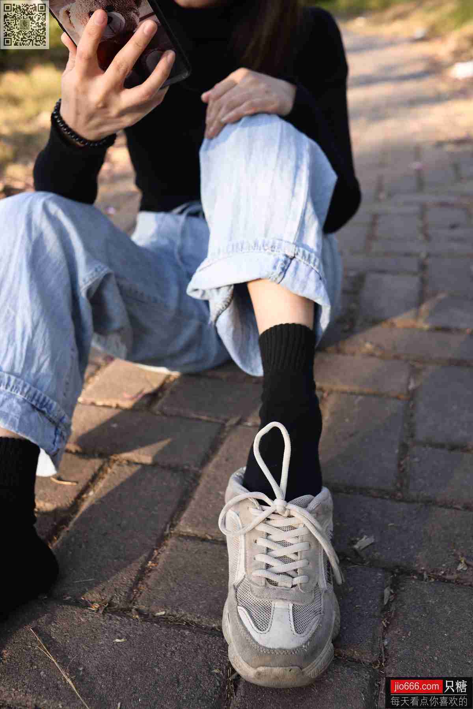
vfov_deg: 54.4
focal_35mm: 35
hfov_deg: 37.9
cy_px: 354
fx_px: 689
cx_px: 236
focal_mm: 35
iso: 160
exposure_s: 1/200
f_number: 5.6
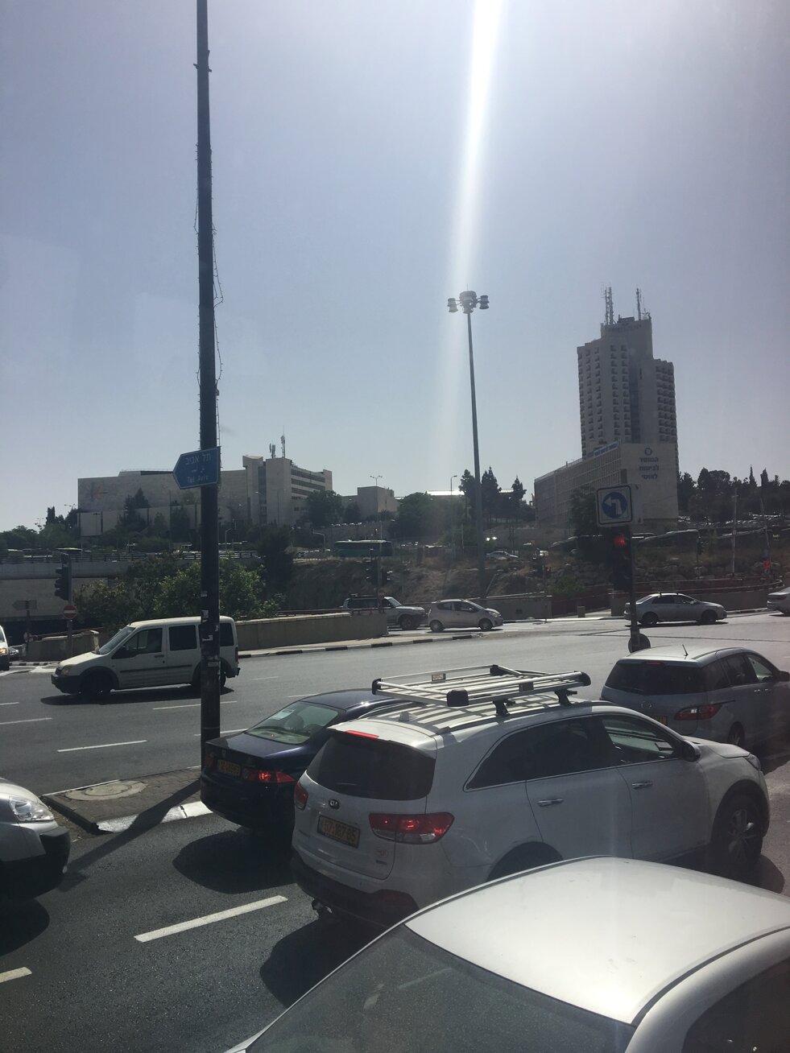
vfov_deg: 61.7
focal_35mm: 29
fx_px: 882
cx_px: 395
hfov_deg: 48.2
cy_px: 526
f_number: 2.2
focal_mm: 4.15
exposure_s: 1/1603
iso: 25
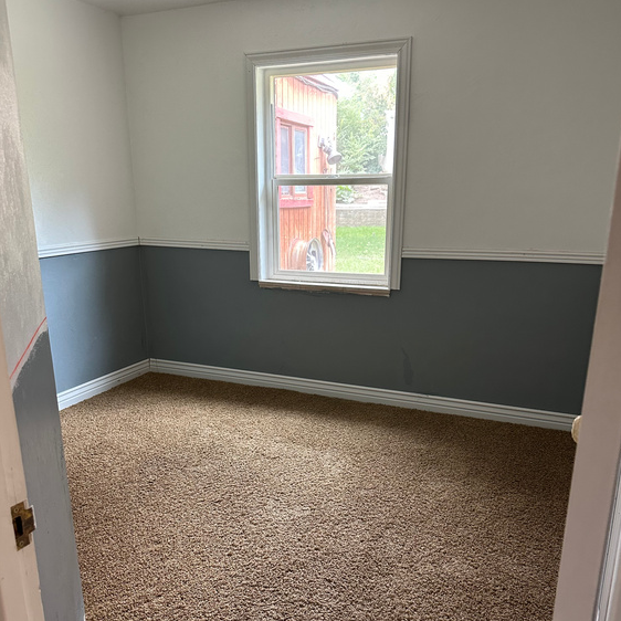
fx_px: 589
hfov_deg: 55.6
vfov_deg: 55.3
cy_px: 367
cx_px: 315
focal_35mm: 29
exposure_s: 1/60
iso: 400
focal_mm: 6.86
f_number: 1.78
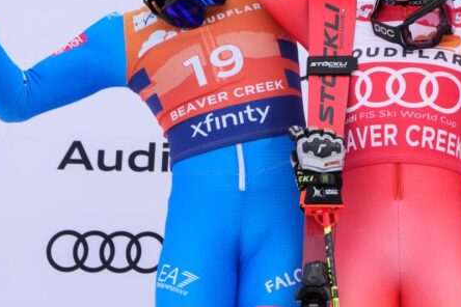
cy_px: 106
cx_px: 394
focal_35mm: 378
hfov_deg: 5.4
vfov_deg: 3.6
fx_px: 4840
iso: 800
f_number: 5.6
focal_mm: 168
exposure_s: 1/1600
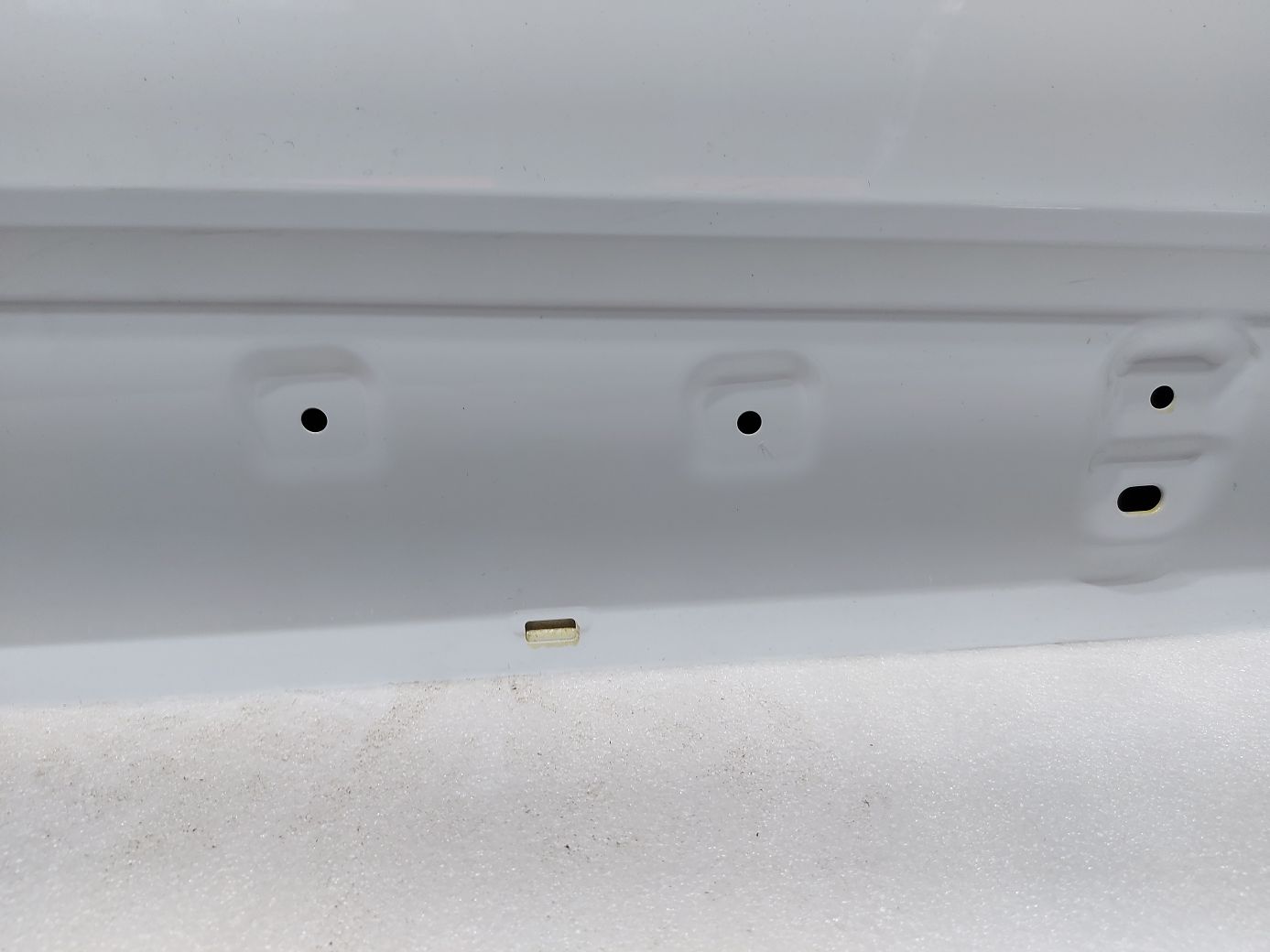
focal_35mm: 24
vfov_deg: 56.8
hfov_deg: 71.6
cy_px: 476
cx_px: 635
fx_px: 880
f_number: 1.8
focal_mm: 5.23
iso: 80
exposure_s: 1/60
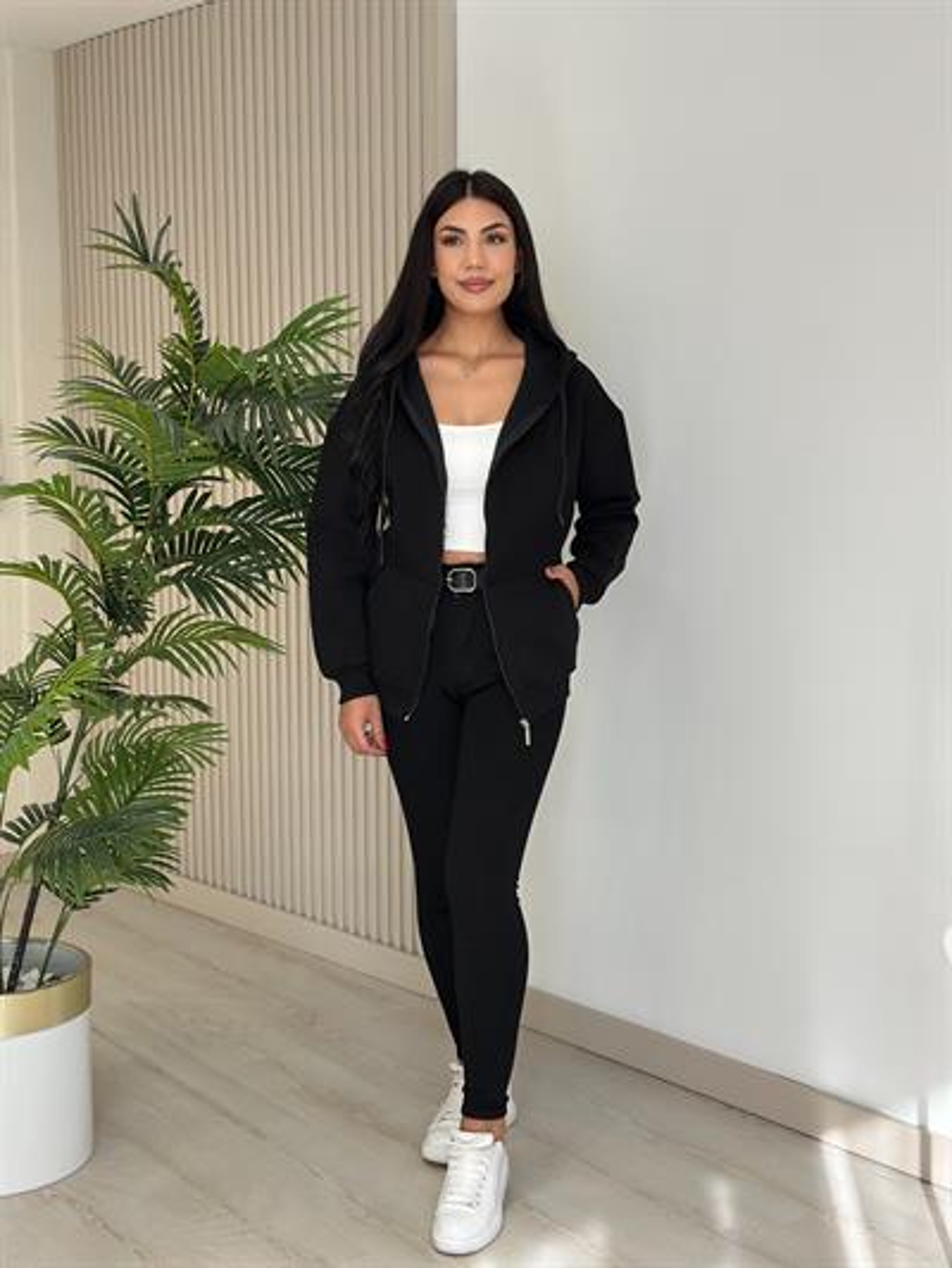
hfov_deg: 30.3
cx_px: 476
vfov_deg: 39.6
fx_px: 1759
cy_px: 634
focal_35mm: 48
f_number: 1.78
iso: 80
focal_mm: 6.86
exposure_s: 1/368
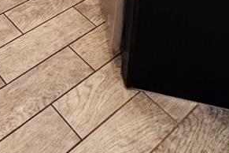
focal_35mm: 60
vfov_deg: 14.4
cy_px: -219
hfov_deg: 28.2
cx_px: -61
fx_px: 382
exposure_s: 1/60
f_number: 2.2
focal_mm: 2.22
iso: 320
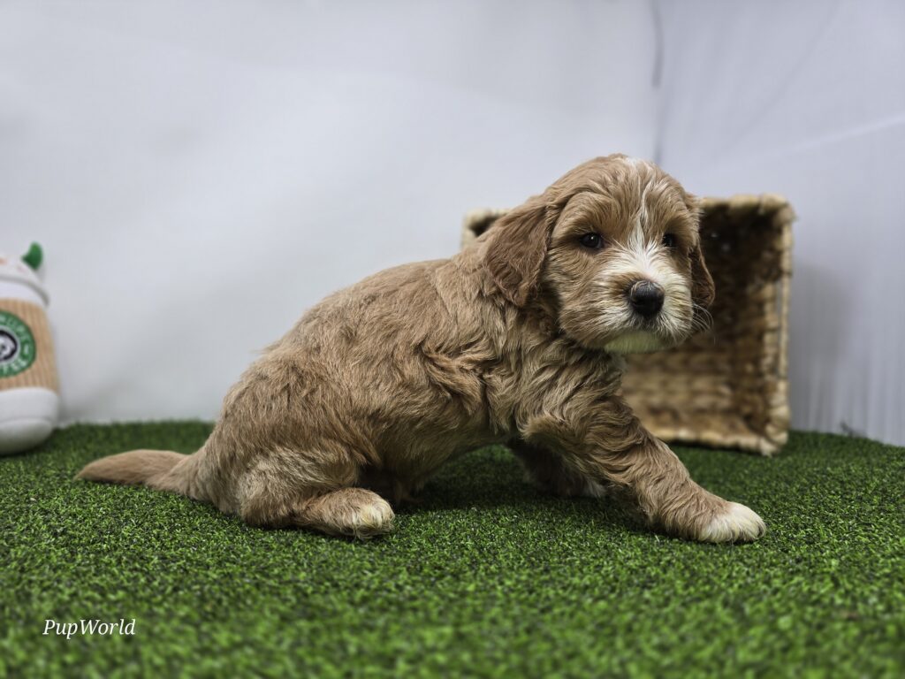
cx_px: 452
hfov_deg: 73.9
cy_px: 340
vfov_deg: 58.9
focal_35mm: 23
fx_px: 601
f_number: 1.7
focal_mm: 6.3
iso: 50
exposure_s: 1/120
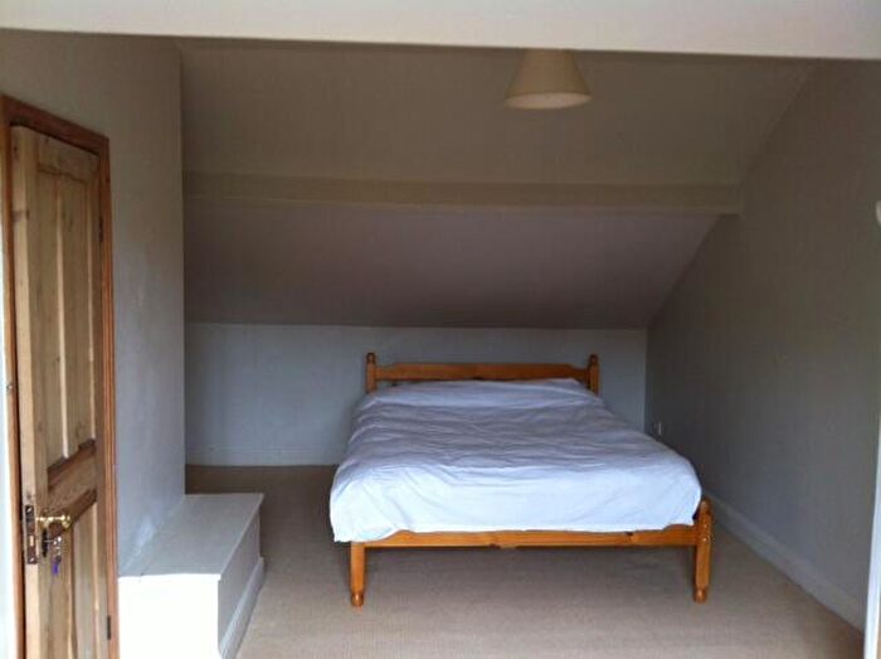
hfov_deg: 52.7
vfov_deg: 40.6
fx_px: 890
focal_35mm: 35
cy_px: 330
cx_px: 440
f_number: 2.8
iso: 80
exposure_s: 1/15
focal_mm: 3.85
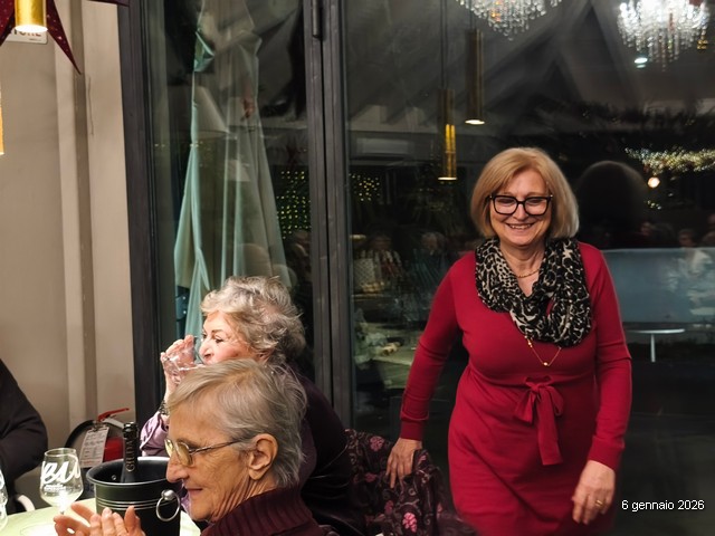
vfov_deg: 31.5
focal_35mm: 46
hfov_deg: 41.2
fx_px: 950
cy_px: 268
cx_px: 358
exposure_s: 1/50
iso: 1000
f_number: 1.65
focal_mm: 6.18
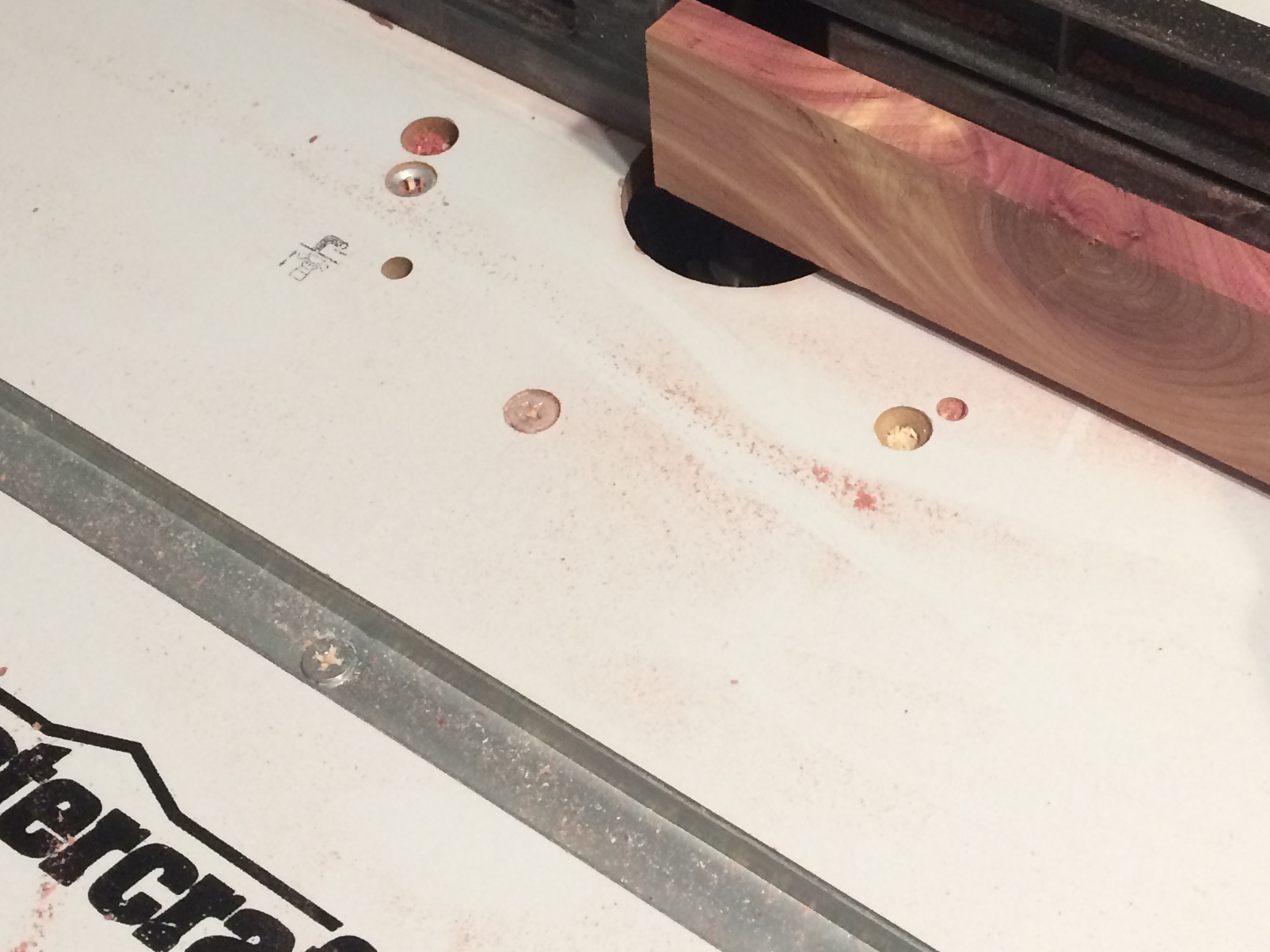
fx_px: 2165
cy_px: 216
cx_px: 792
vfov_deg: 24.5
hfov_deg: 32.5
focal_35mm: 59
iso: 160
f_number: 2.2
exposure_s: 1/30
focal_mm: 4.15
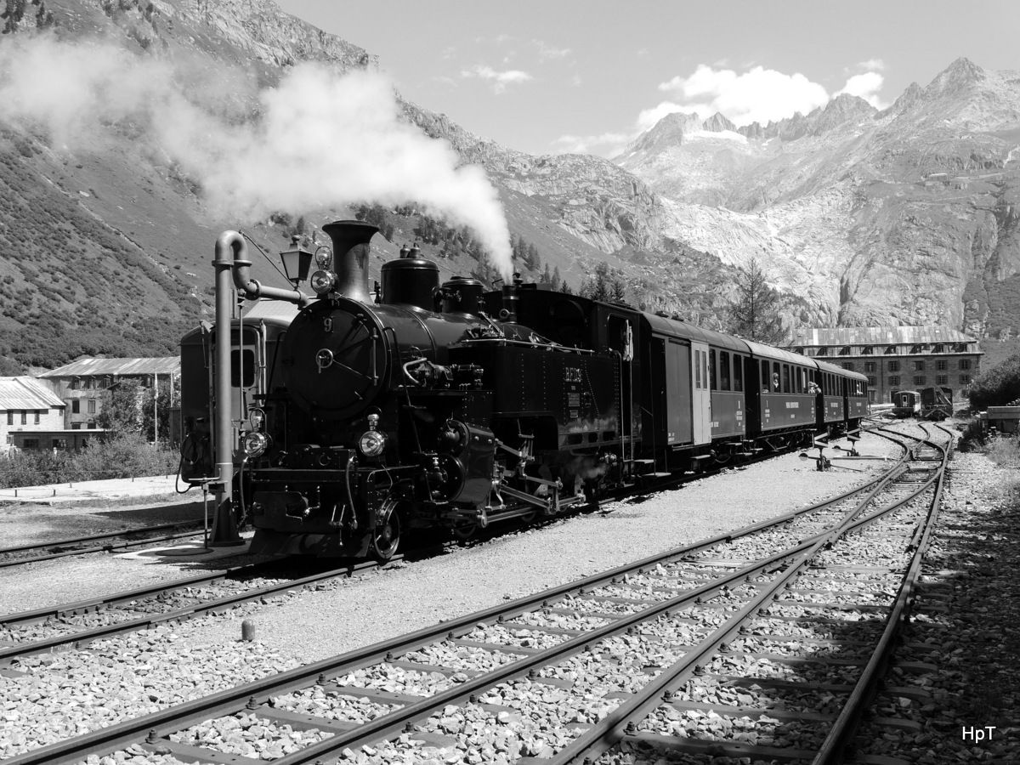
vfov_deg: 37.7
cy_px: 382
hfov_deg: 49.0
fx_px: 1120
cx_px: 510
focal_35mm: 38
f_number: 7.1
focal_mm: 19
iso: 160
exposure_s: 1/320
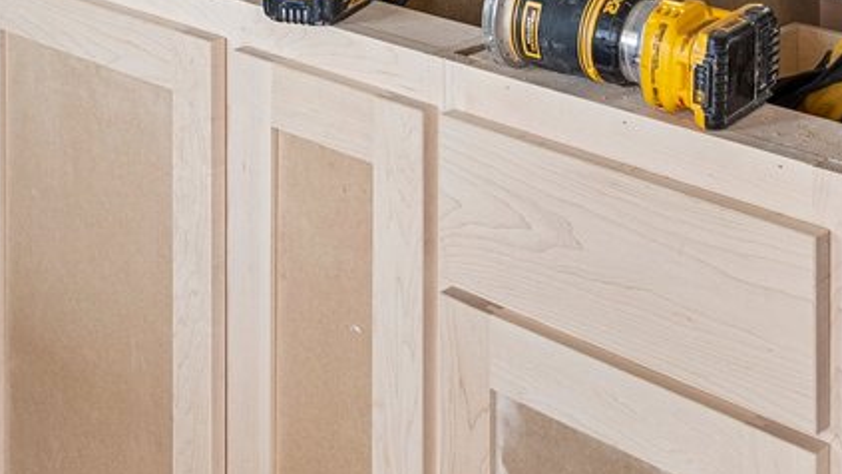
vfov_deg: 13.7
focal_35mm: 76
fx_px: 1697
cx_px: 414
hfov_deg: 27.9
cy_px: -451
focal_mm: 10
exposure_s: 1/60
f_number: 5.6
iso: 250
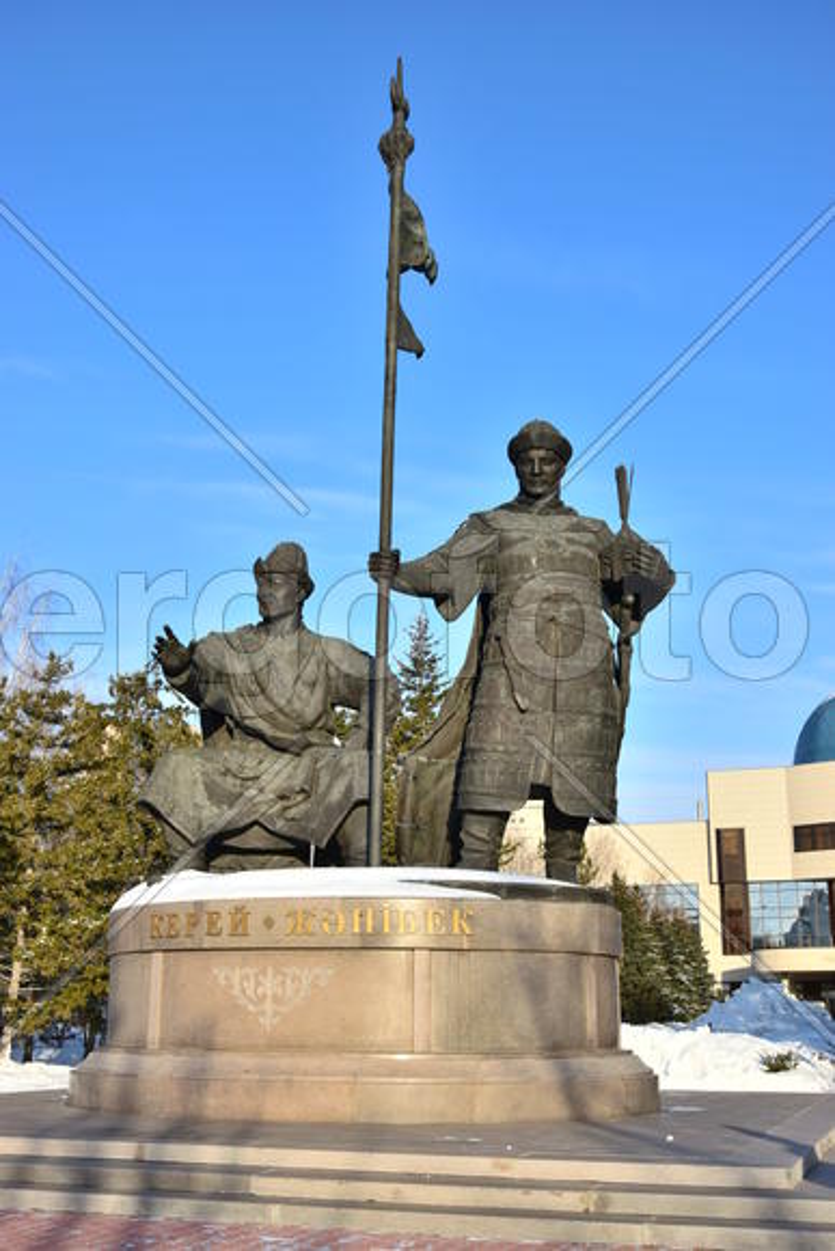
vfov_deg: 49.5
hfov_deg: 34.2
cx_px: 418
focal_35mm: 39
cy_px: 626
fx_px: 1356
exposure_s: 1/250
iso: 100
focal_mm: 26
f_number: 8
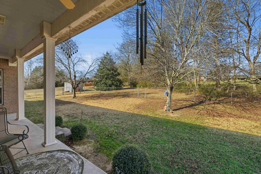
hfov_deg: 100.4
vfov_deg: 77.3
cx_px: 130
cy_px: 87
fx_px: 109
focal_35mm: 15
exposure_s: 1/800
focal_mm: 10
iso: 250
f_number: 9
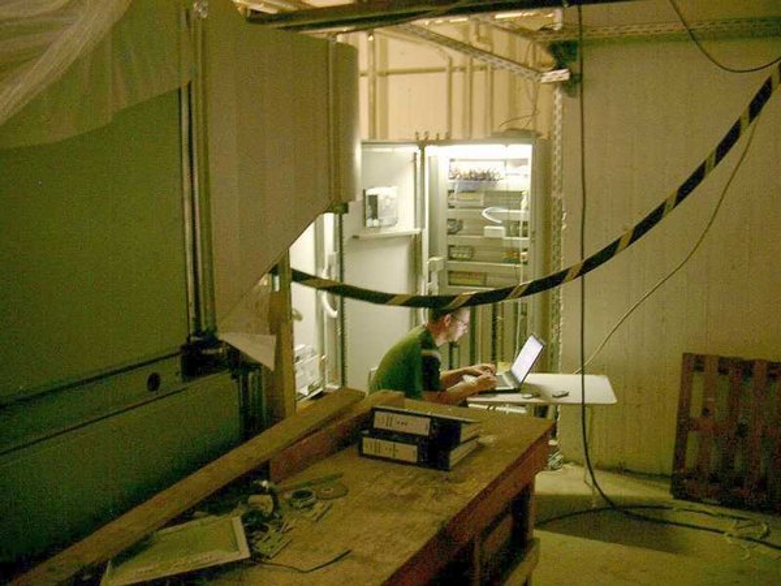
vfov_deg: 38.7
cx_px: 390
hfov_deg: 50.1
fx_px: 835
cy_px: 293
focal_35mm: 37
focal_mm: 7.6
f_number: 2.6
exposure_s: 1/8
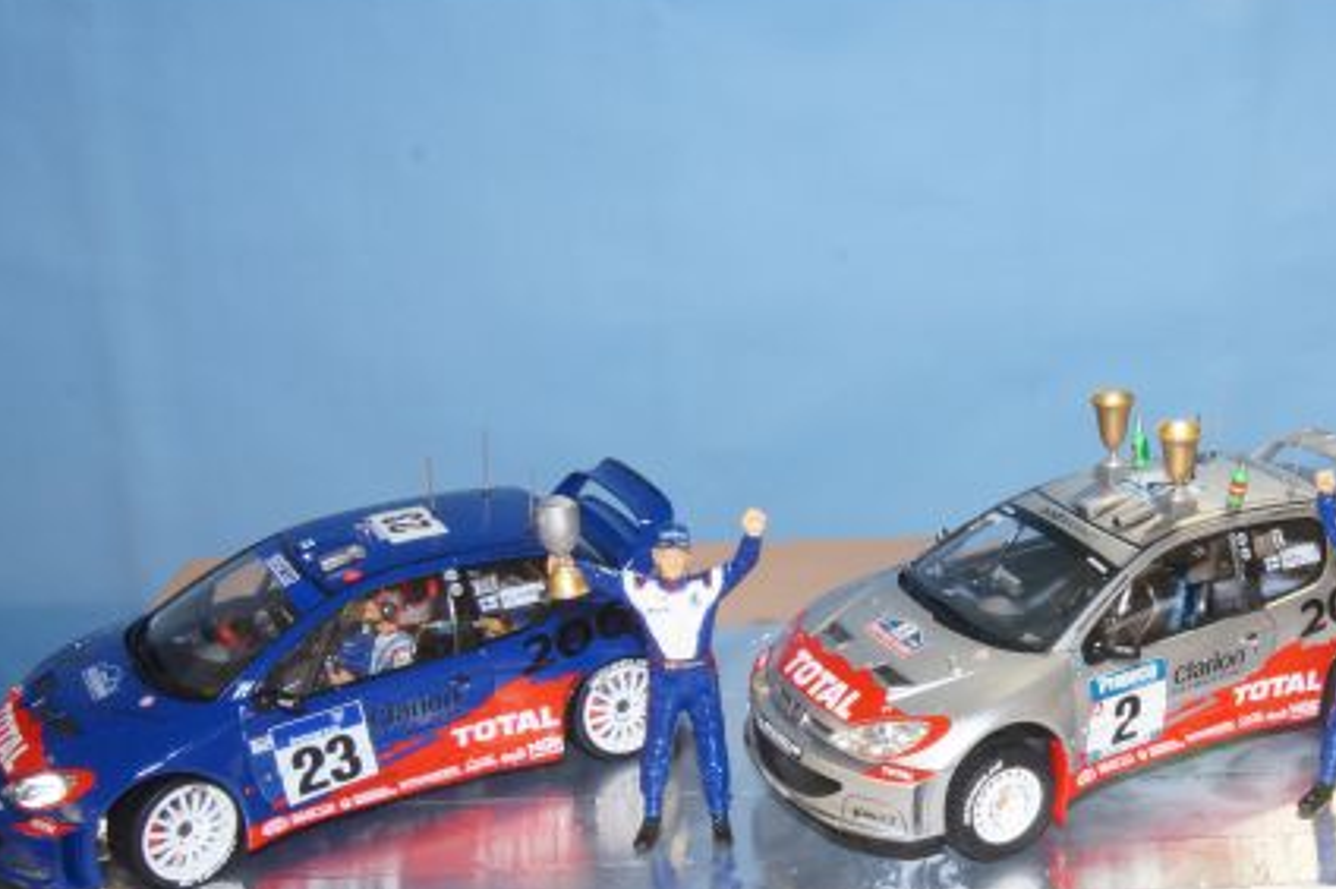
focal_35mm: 51
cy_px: 640
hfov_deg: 37.6
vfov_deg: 26.2
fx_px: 1891
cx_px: 1049
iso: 400
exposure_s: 4
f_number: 22
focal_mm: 18
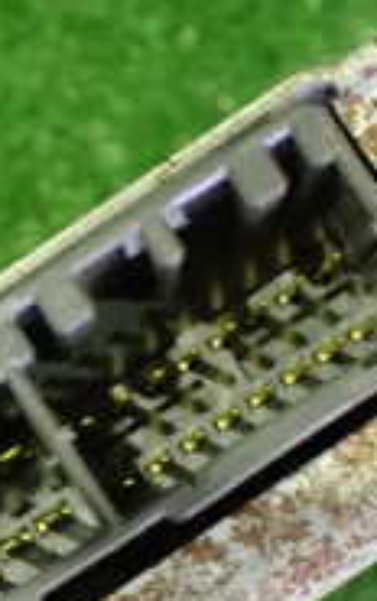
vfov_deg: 19.9
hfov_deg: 12.6
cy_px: 517
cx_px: 23
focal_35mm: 103
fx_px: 1689
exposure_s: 1/30
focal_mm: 5.4
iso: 1250
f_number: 2.3
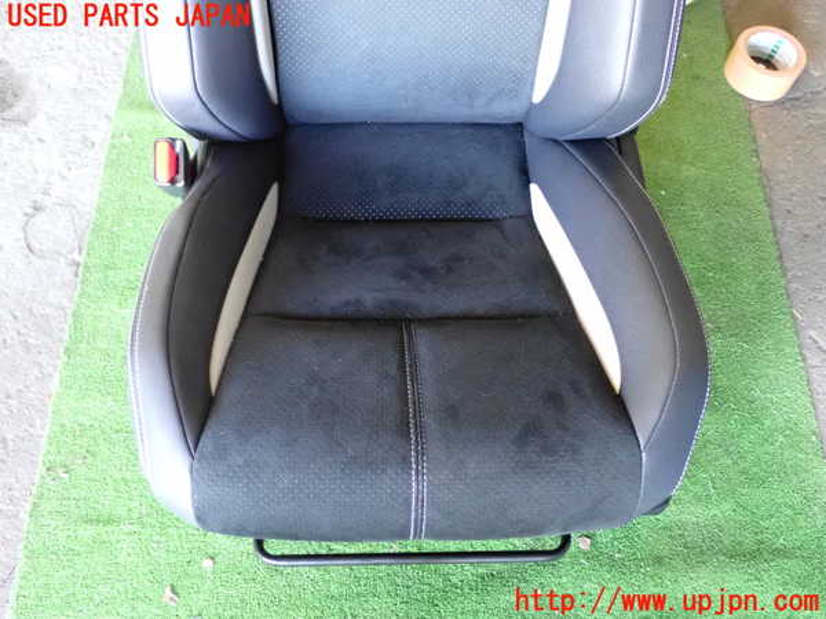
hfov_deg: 51.4
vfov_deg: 39.7
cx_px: 413
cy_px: 310
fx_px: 859
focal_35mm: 36
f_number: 2.5
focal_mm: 6.37
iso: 2500
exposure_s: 1/80
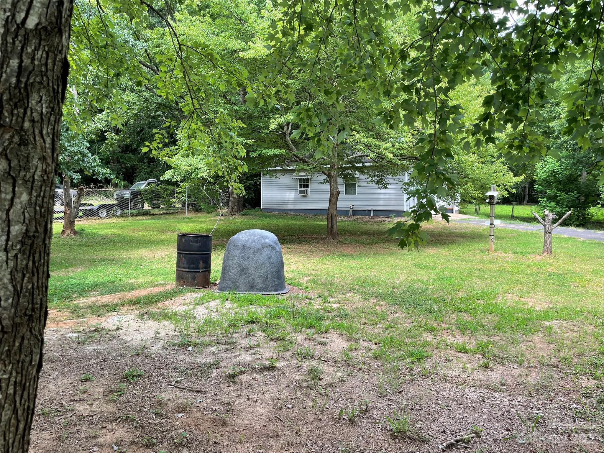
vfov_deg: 53.1
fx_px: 454
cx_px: 302
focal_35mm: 26
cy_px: 226
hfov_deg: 67.3
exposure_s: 1/337
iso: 32
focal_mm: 4.2
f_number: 1.6
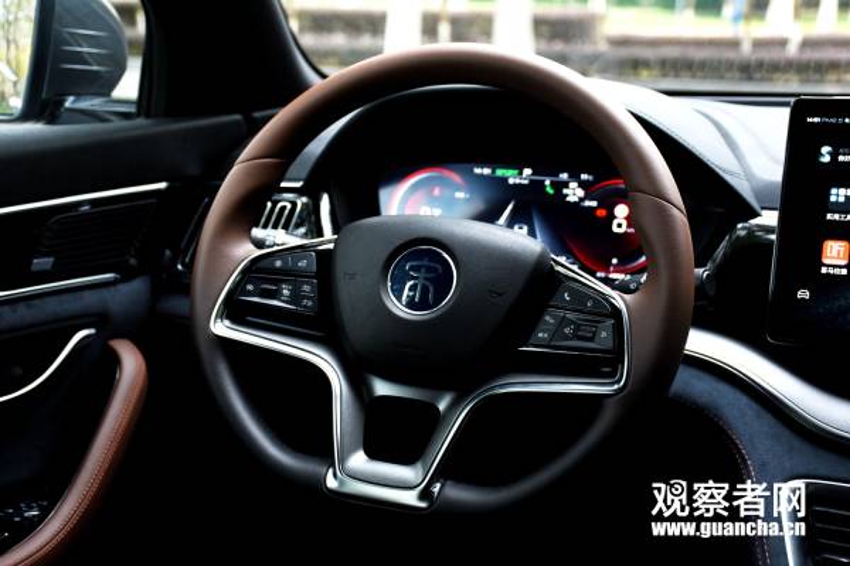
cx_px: 425
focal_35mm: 52
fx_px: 1239
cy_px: 283
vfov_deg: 25.8
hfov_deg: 37.9
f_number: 4.2
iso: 500
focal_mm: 35
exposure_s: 1/100
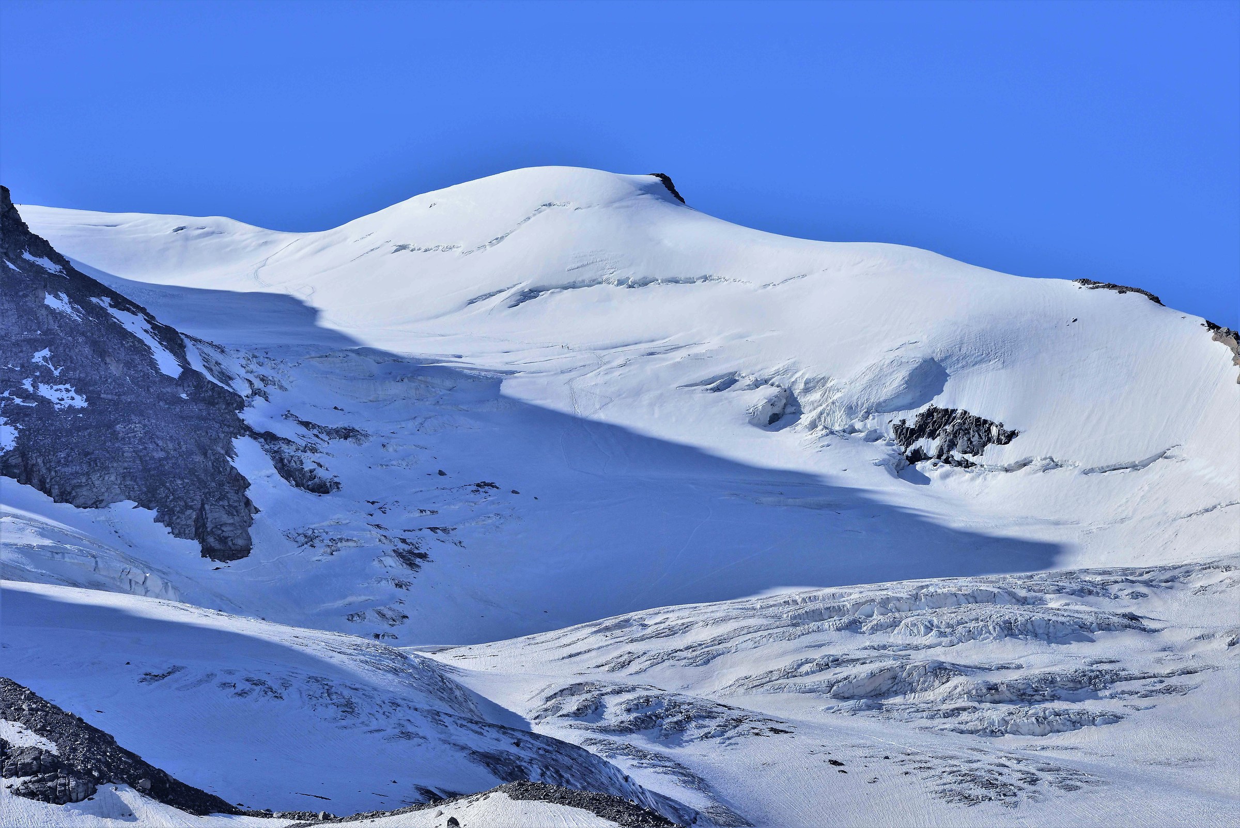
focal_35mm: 210
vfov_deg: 6.5
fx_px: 7236
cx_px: 620
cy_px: 414
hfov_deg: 9.8
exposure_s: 1/3200
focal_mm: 210
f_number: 8
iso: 500
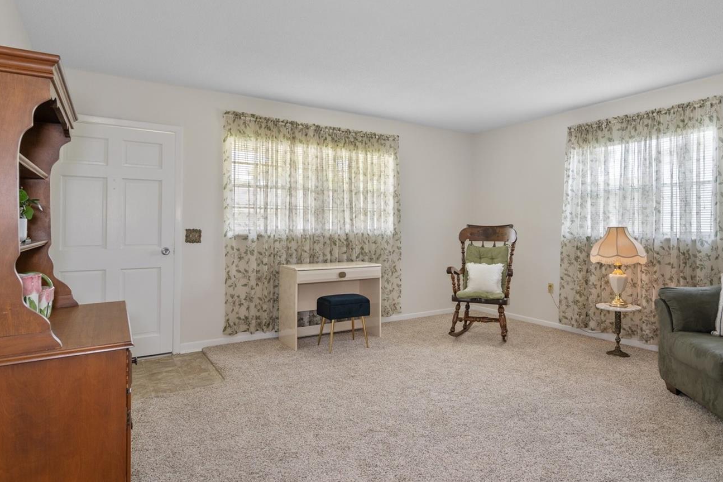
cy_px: 221
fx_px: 422
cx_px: 416
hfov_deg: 80.7
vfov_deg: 59.4
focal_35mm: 21
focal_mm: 17
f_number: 8
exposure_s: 2
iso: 320
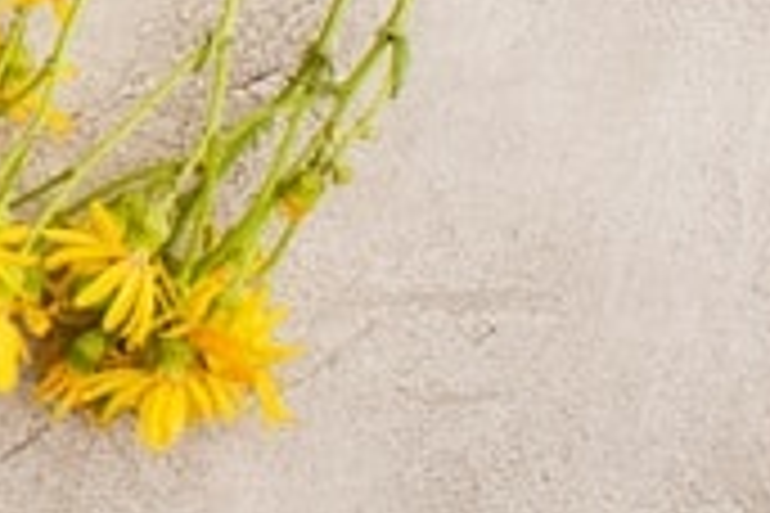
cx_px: -901
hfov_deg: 7.4
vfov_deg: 5.0
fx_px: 5625
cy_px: -832
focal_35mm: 263
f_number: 13
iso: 200
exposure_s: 1/200
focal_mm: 50
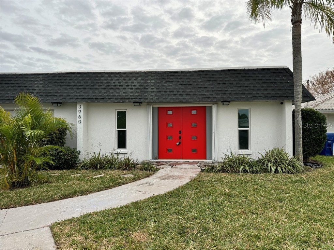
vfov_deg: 56.8
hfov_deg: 71.6
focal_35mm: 24
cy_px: 125
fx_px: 232
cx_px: 167
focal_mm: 6.76
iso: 80
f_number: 1.78
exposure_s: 1/495
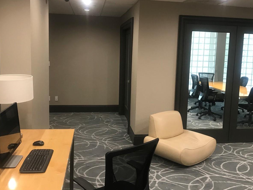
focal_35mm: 38
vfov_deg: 37.7
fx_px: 278
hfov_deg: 48.9
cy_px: 89
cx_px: 137
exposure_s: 1/17
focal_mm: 3.99
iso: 40
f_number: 1.8
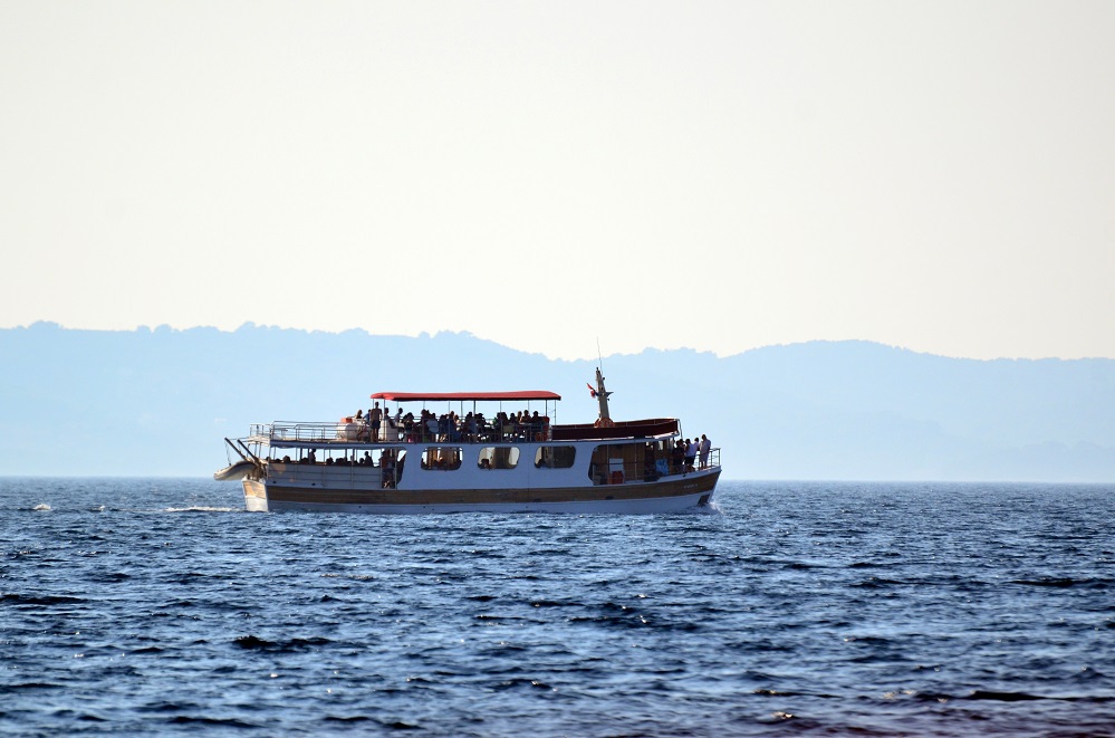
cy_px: 369
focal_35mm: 450
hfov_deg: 4.6
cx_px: 558
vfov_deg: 3.0
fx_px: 13904
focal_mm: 300
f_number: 5.6
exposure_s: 1/3200
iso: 400
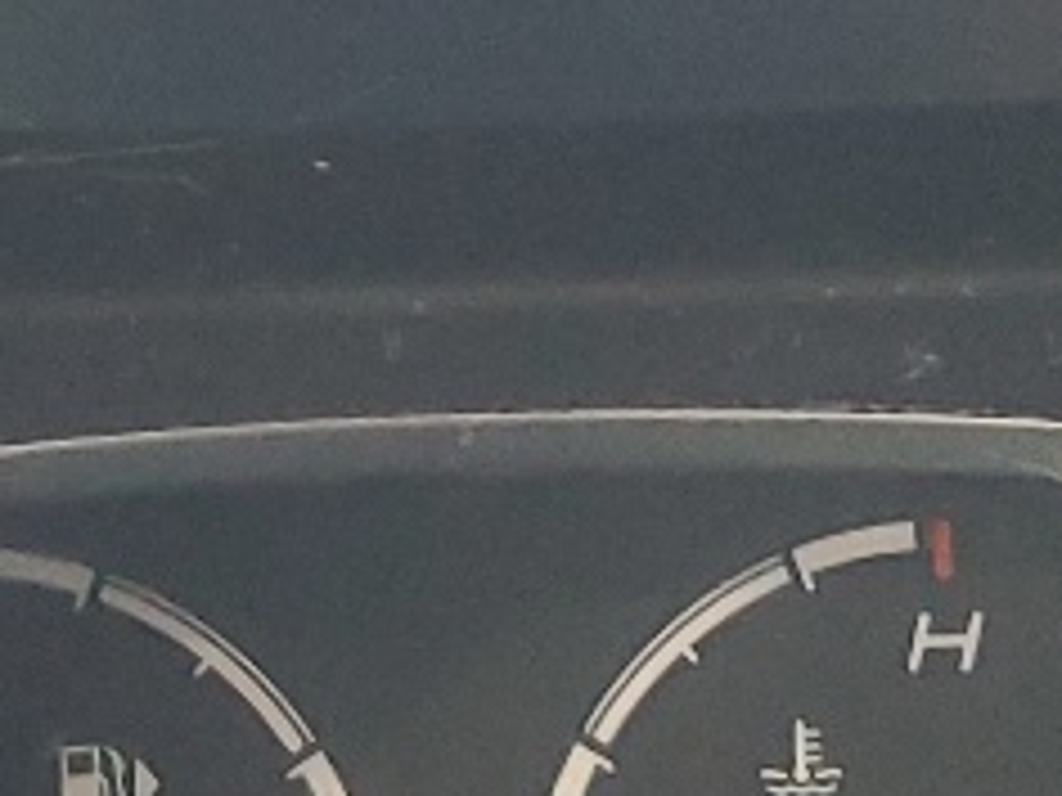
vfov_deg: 8.4
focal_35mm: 176
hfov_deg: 11.2
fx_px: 5400
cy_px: -9
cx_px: 266
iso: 284
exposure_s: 1/20
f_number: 1.5
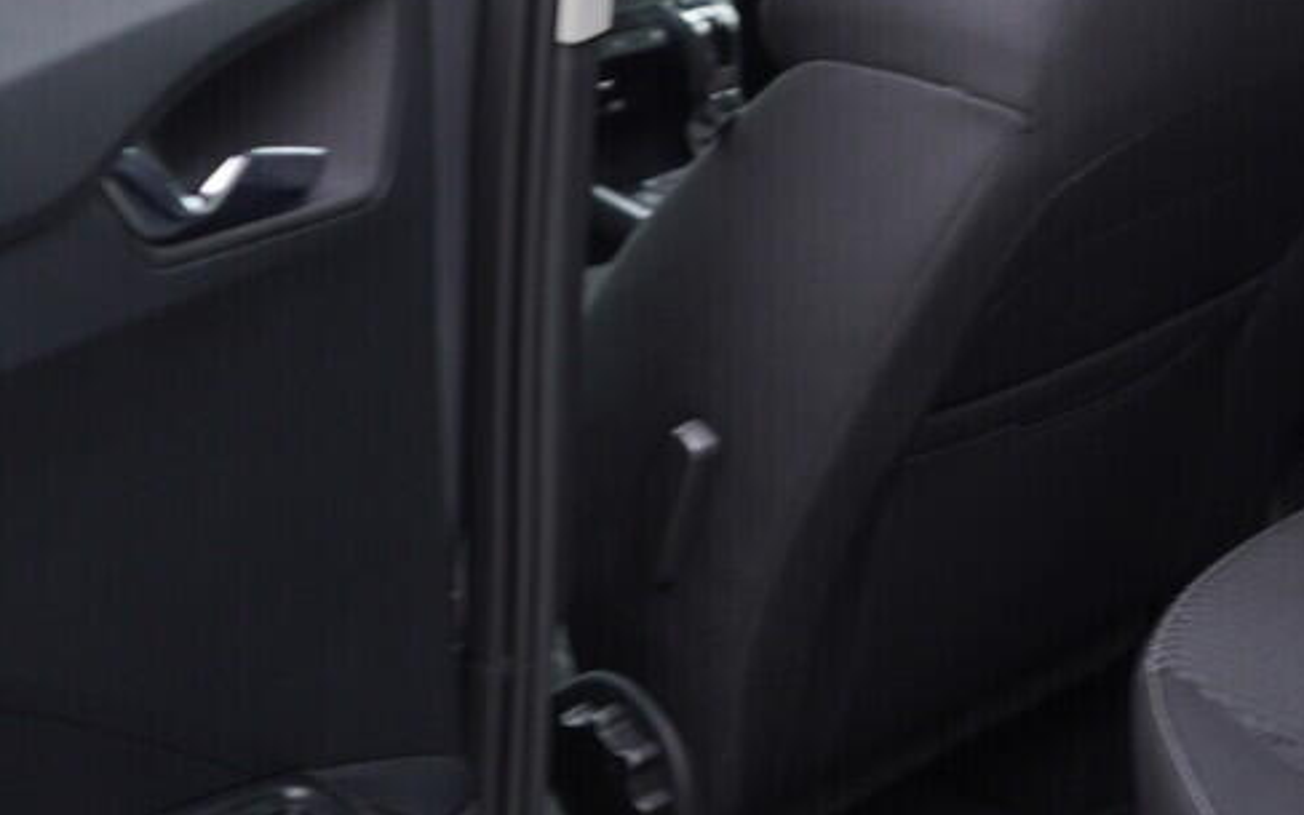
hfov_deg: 25.9
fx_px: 2736
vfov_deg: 16.8
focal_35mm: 77
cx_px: 1192
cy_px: 127
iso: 160
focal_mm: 24
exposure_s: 1/40
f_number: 2.8
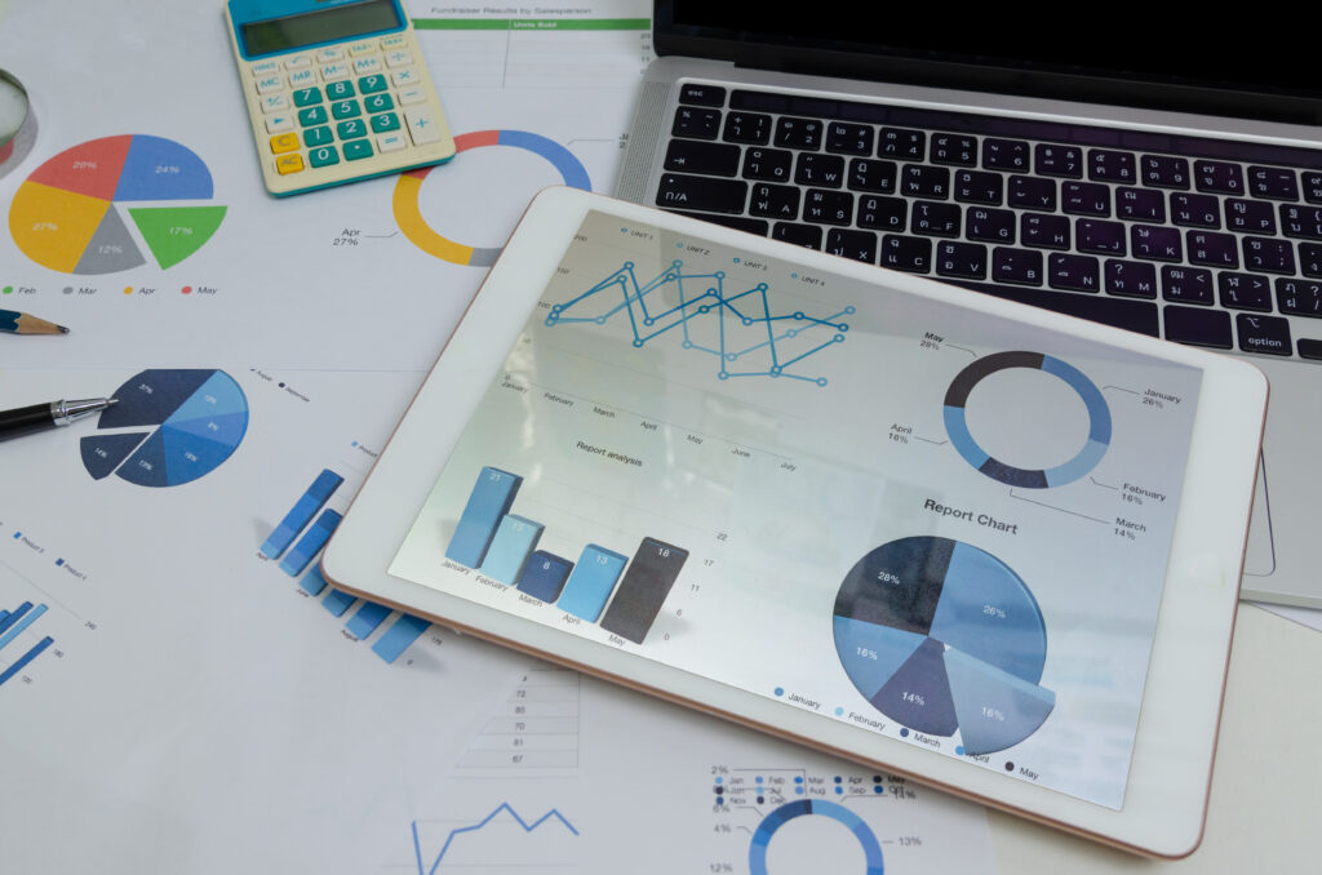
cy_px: 438
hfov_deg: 53.2
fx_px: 1319
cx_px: 661
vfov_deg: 36.7
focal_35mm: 36
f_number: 5
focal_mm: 24
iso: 200
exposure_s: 1/20
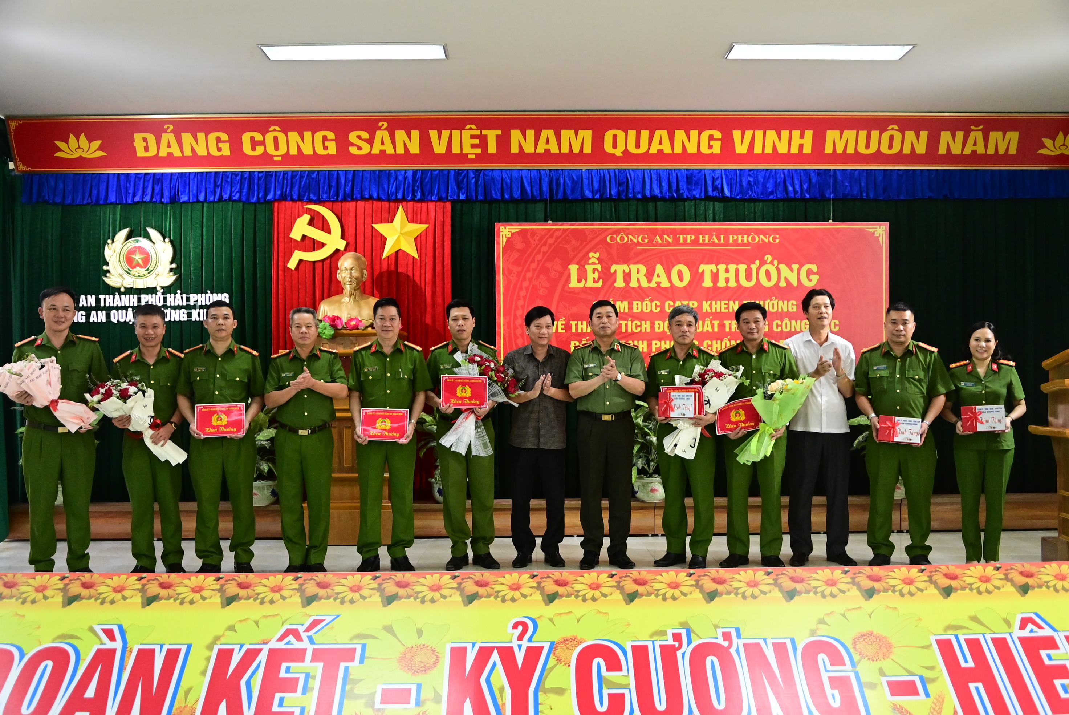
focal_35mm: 33
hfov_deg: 57.2
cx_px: 534
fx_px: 981
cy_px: 358
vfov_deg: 40.0
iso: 3200
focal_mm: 22
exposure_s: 1/200
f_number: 3.8
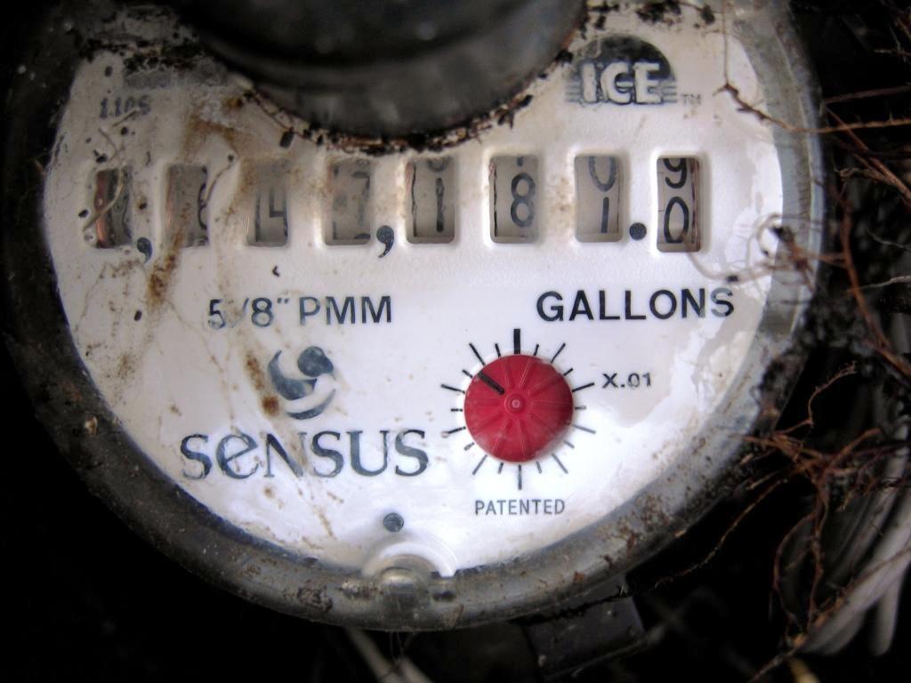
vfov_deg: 39.7
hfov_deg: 51.4
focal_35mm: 36
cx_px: 456
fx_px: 947
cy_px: 342
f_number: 2.7
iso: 50
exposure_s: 1/69.7
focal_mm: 7.5
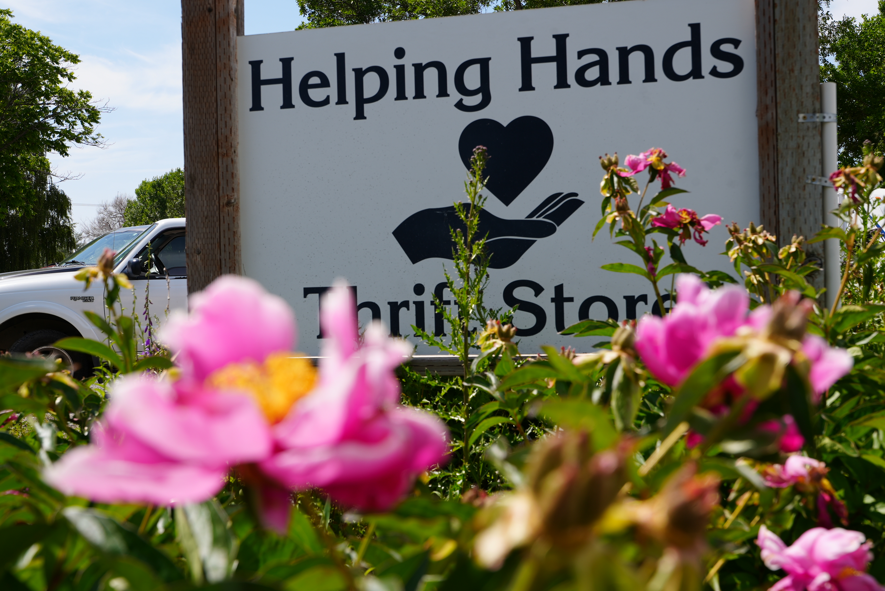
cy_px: 296
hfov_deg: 41.1
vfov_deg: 28.1
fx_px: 1181
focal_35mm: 48
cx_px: 442
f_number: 10
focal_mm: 48
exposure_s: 1/160
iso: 80
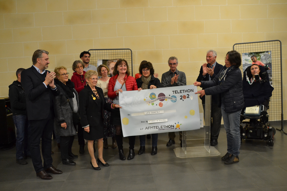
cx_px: 144
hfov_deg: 61.9
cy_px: 96
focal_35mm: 30
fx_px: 239
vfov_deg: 43.6
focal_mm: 20
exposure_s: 1/50
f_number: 3.5
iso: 1600
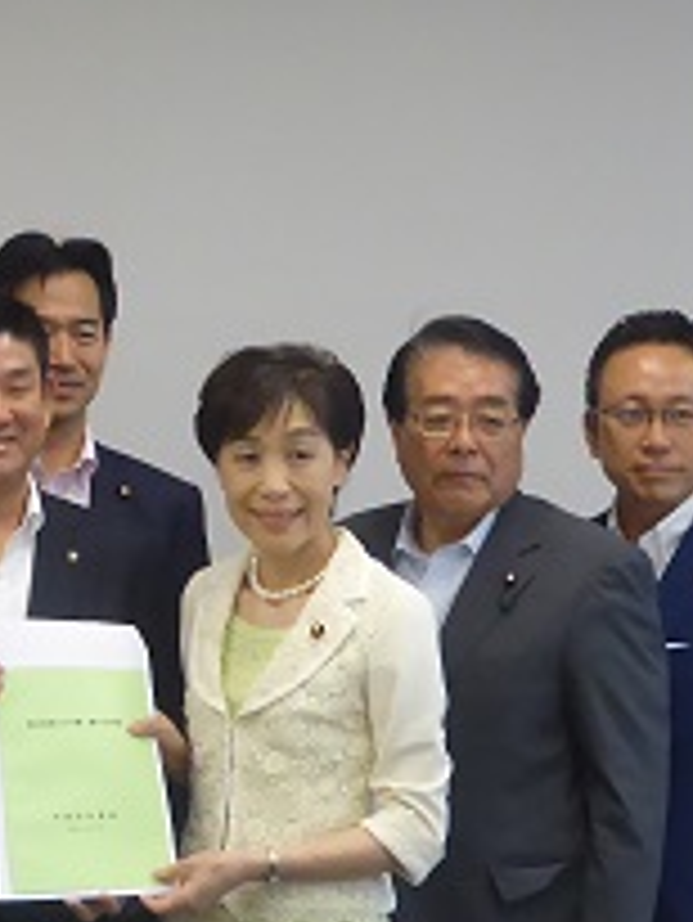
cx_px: -112
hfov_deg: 8.3
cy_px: 643
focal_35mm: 178
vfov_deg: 11.1
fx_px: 4746
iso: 400
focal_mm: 9.6
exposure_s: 1/40
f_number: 4.1
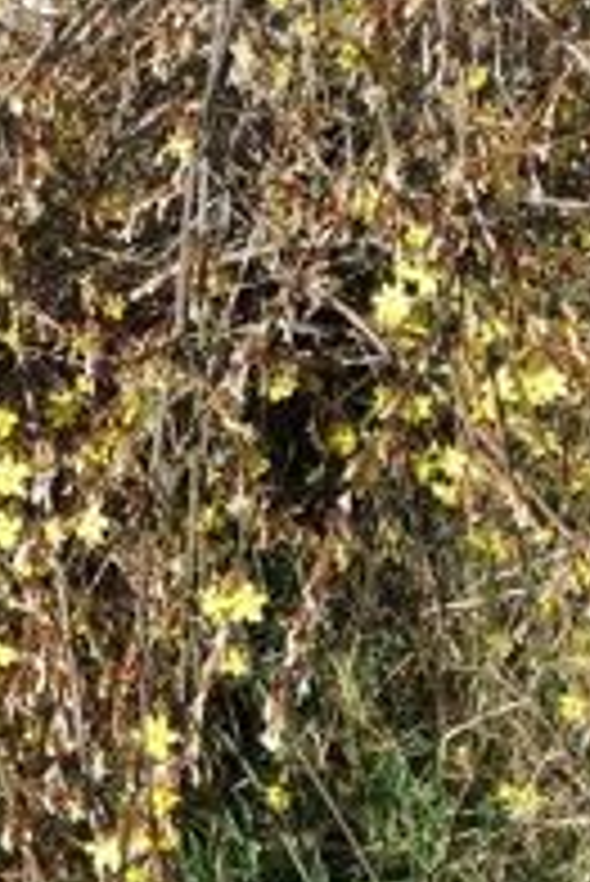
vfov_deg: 20.9
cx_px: 270
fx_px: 2331
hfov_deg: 14.4
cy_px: 824
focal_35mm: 95
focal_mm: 3.7
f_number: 1.9
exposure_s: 1/1266
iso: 64
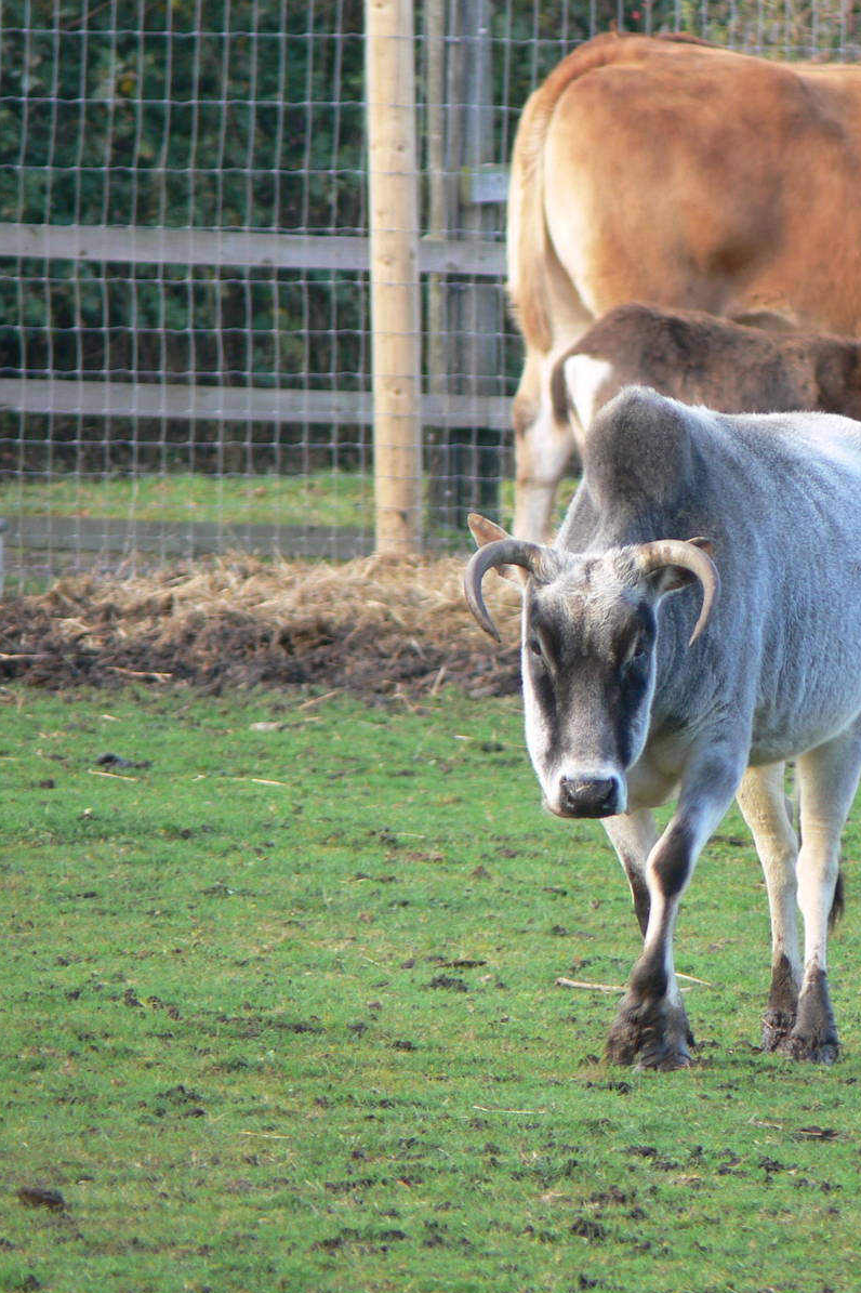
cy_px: 648
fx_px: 20997
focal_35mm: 585
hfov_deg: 2.3
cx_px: 707
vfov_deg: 3.5
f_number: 4
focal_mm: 88.8
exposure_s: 1/60
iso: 80
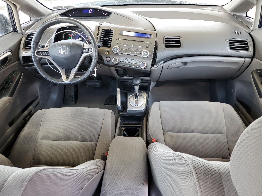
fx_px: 197
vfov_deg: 53.1
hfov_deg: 67.3
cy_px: 98
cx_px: 131
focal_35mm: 26
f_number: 1.5
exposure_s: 1/60.2
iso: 71
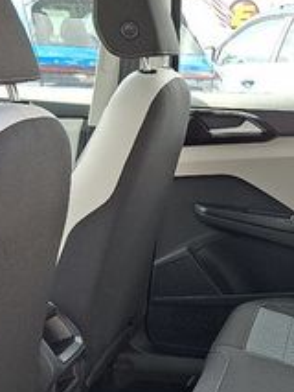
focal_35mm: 75
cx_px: 296
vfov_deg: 25.7
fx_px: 848
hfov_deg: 19.1
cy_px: 285
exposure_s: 1/101
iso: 25
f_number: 1.8
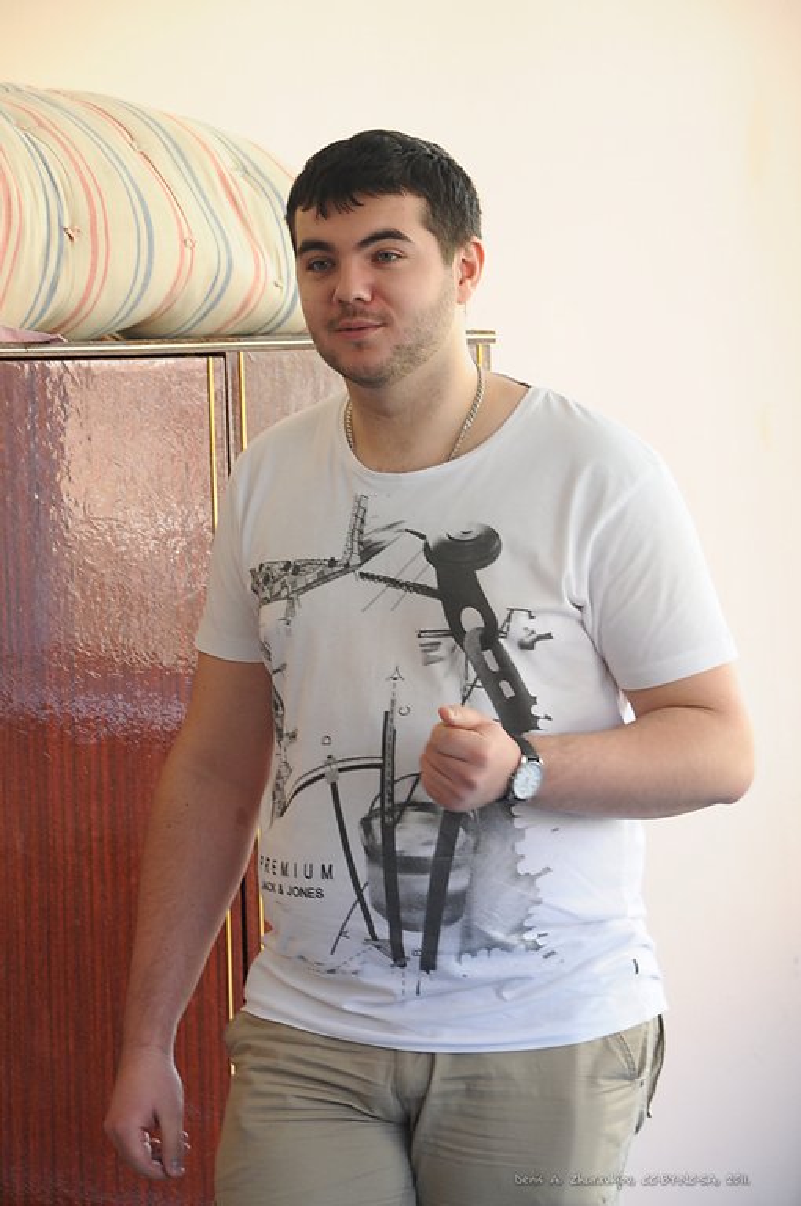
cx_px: 400
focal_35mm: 150
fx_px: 5019
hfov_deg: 9.1
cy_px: 603
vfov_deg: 13.7
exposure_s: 1/25
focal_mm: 100
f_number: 8
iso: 500
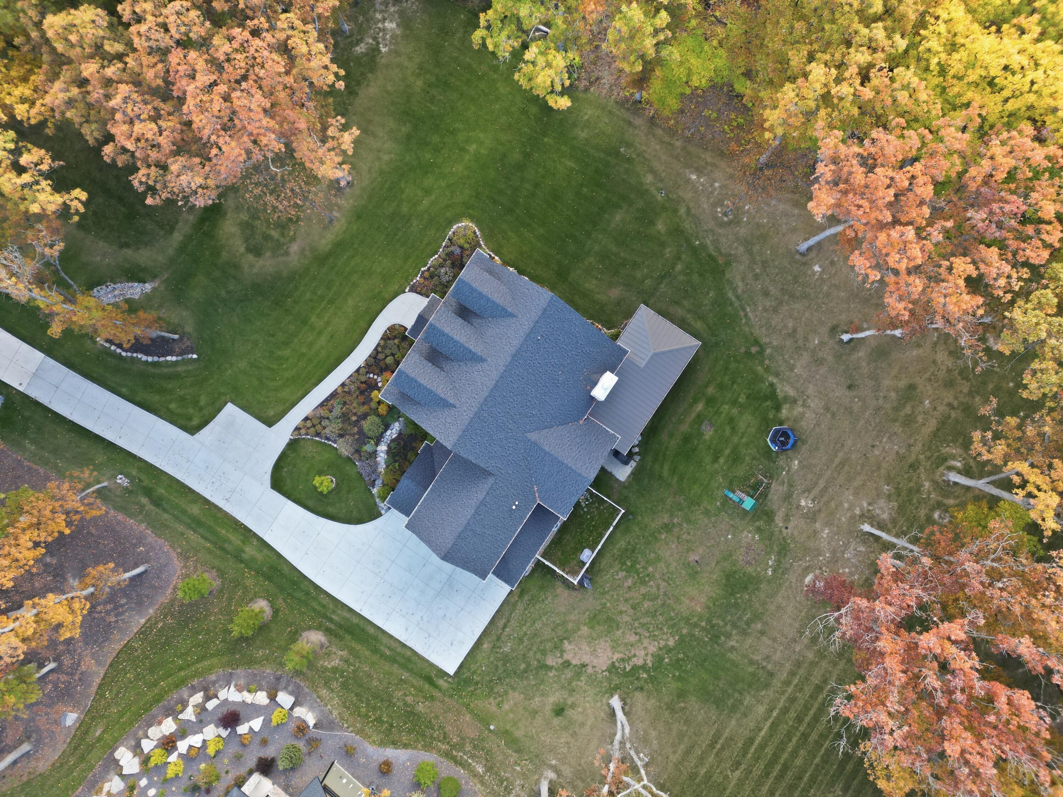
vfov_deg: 56.8
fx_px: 737
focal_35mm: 24
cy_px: 398
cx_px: 532
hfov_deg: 71.6
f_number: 1.7
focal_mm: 6.7
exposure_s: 1/160
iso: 110
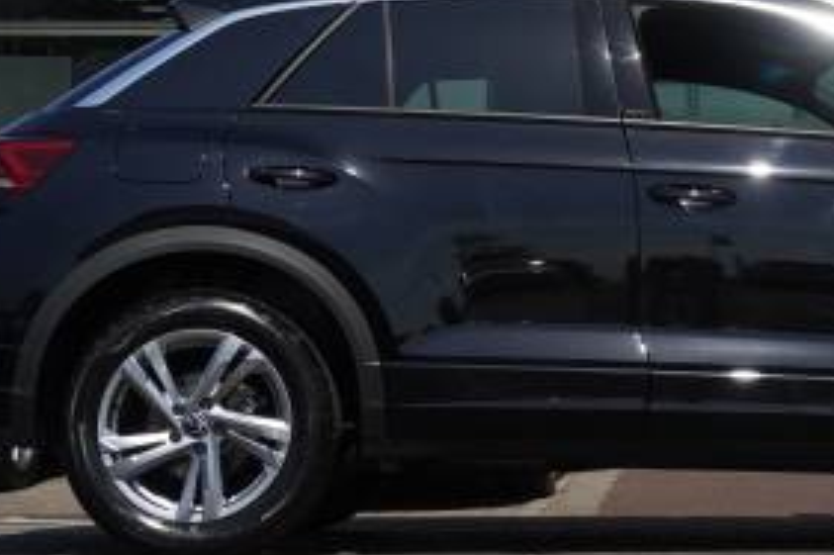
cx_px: 760
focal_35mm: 99
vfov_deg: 13.7
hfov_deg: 20.2
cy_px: 122
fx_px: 2295
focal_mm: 29
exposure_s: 1/2000
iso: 800
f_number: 8
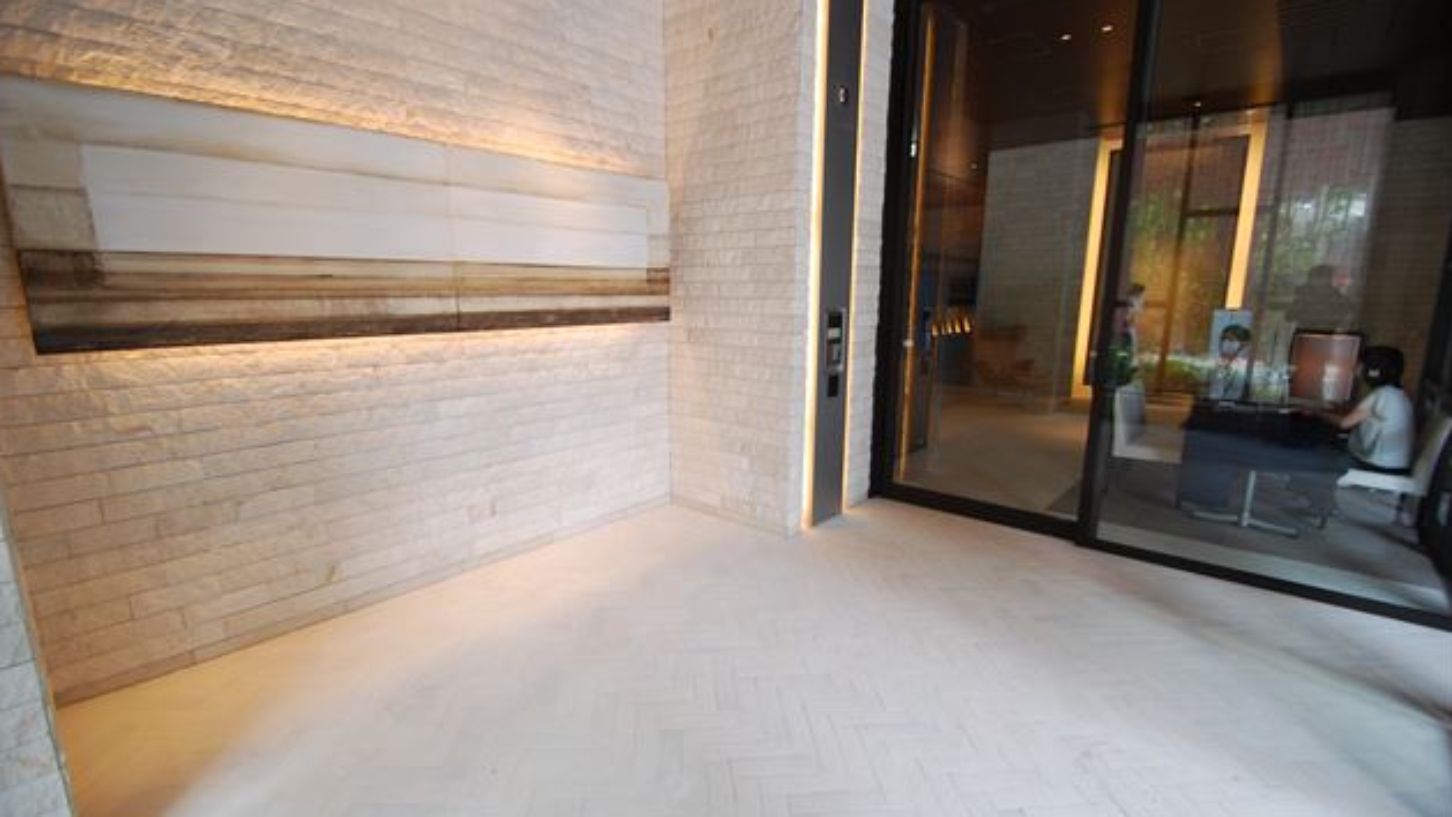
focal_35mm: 16
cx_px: 720
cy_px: 411
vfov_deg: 67.1
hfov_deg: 99.4
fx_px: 616
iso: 200
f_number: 3.5
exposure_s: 1/50
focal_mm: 10
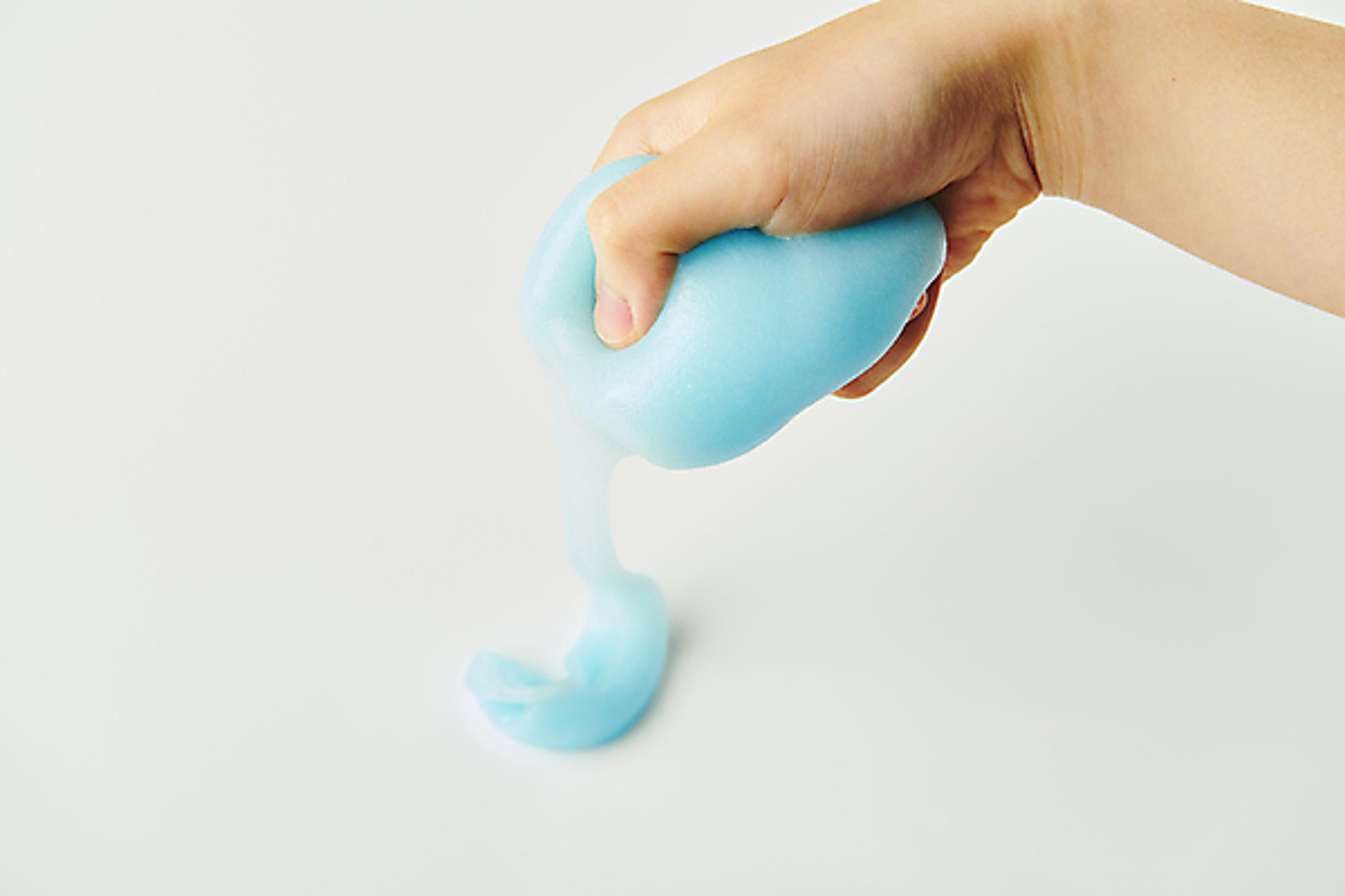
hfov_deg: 28.8
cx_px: 672
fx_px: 2615
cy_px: 448
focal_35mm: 70
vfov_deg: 19.5
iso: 31
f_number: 8
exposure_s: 1/125
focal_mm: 70
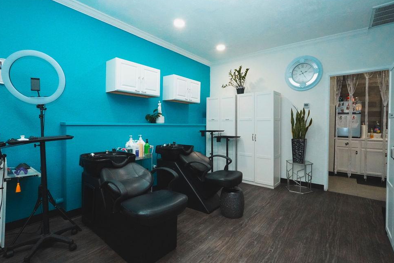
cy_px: 128
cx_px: 206
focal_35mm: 18
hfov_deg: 91.5
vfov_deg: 68.8
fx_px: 192
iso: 5000
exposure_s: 1/30
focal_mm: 11
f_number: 16
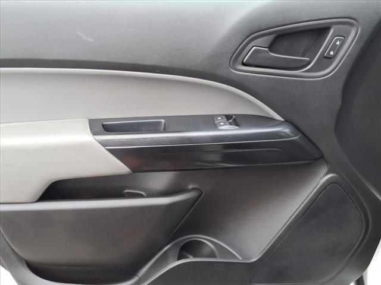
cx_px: 190
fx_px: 297
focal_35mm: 27
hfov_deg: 65.3
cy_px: 142
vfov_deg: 51.4
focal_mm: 3.58
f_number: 1.9
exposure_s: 1/120
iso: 50
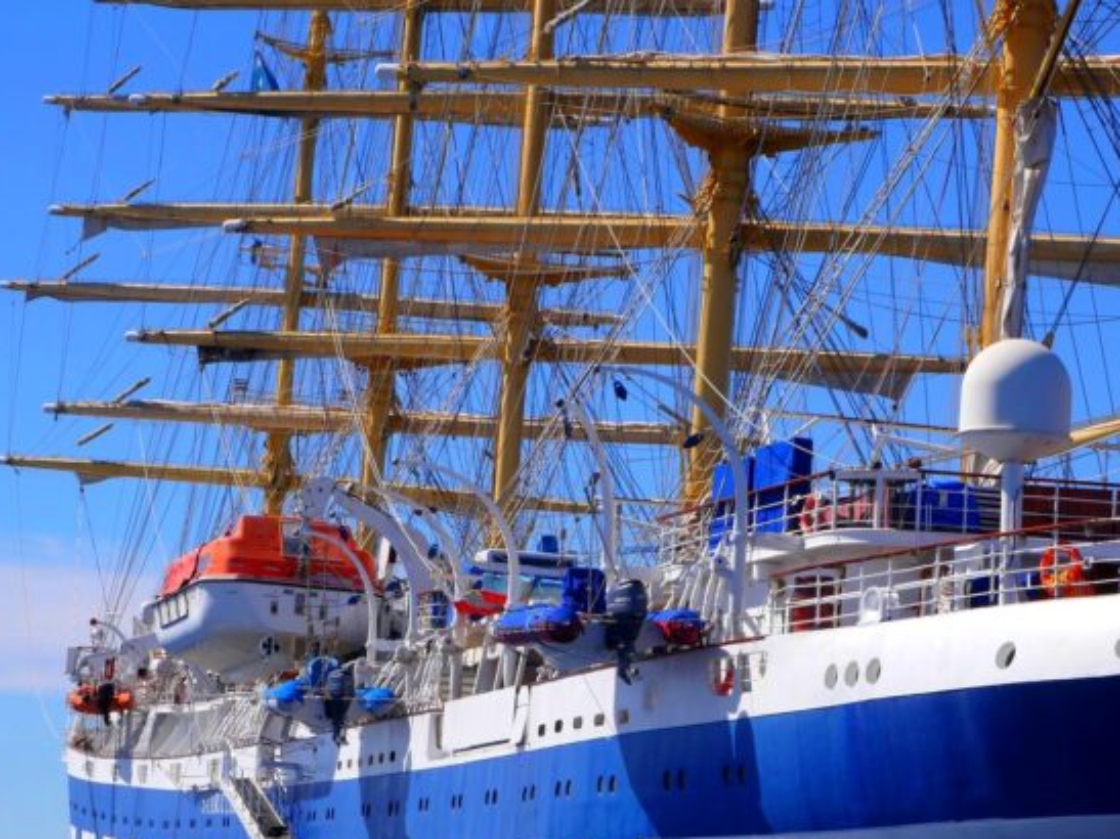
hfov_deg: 16.7
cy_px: 473
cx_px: 631
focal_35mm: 118
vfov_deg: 12.5
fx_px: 3817
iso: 200
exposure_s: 1/500
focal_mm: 42
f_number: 10
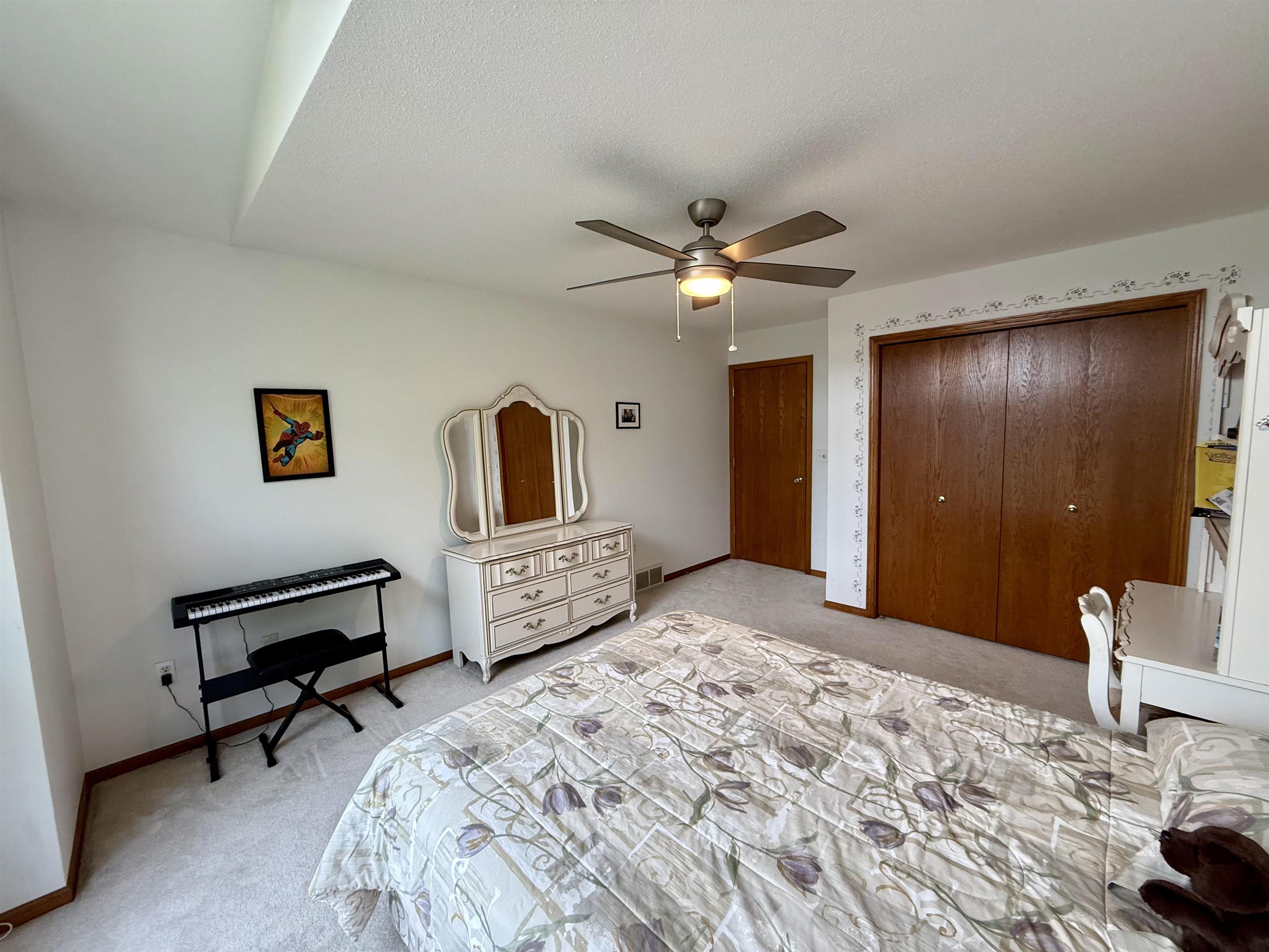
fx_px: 513
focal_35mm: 14
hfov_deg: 102.1
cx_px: 634
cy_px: 476
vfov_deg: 85.7
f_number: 2.2
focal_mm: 2.22
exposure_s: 1/60
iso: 200
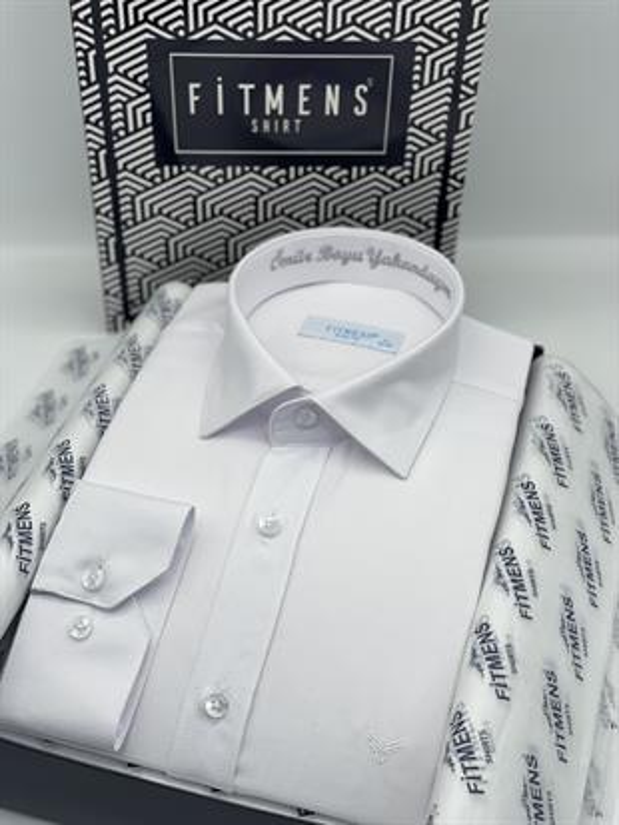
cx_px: 310
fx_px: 1239
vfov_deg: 36.8
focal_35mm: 52
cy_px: 412
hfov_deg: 28.0
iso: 32
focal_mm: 6
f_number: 2
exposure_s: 1/347
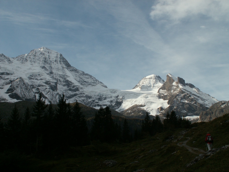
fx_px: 291
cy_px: 86
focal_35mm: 44
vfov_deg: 32.9
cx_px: 114
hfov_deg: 42.9
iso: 50
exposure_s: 1/200
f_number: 8
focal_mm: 7.27
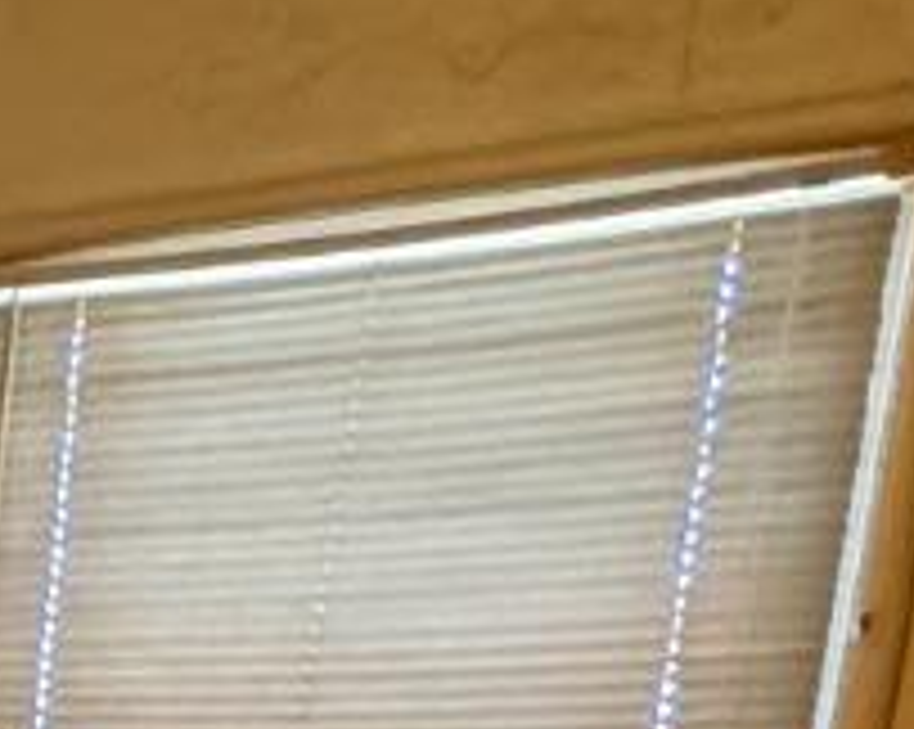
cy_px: 1451
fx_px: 2730
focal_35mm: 101
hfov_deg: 13.4
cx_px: -1342
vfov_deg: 13.2
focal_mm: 2.22
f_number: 2.2
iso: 800
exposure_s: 1/60
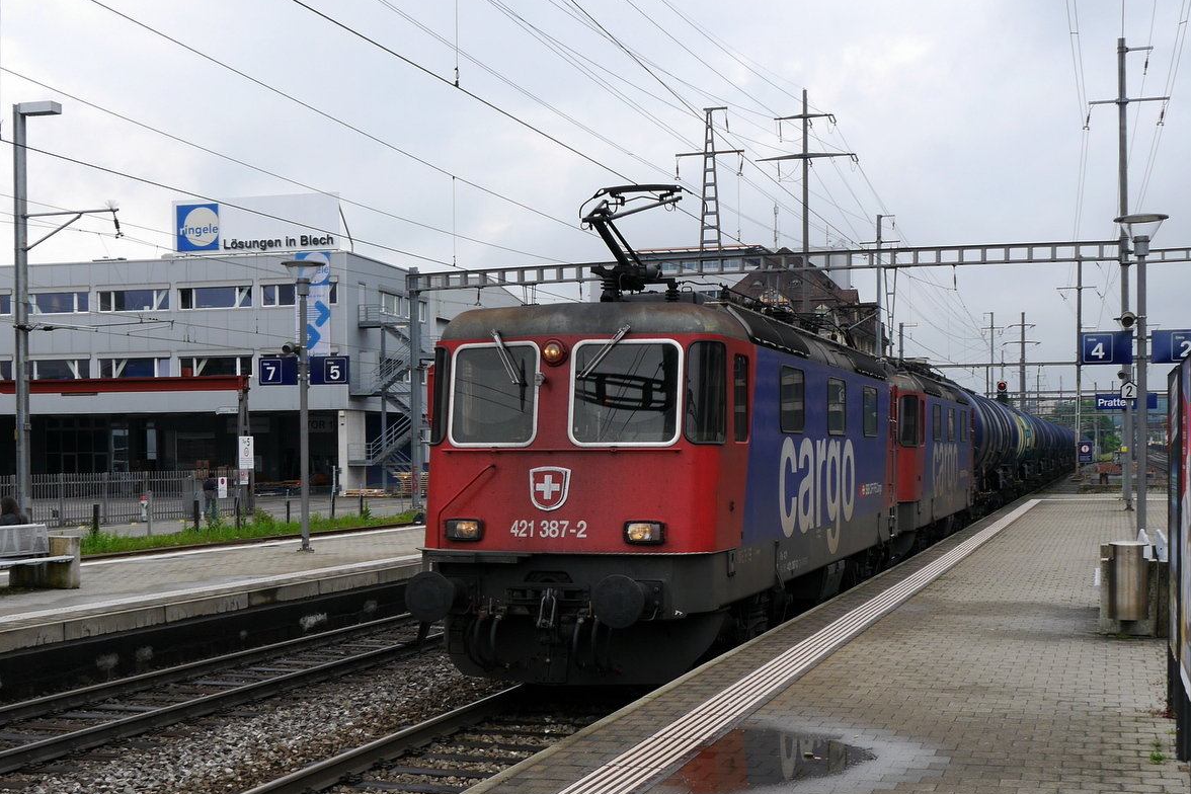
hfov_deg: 55.8
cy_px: 445
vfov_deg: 38.8
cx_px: 607
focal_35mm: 34
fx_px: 1125
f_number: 6.3
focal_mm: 16
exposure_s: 1/320
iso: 160
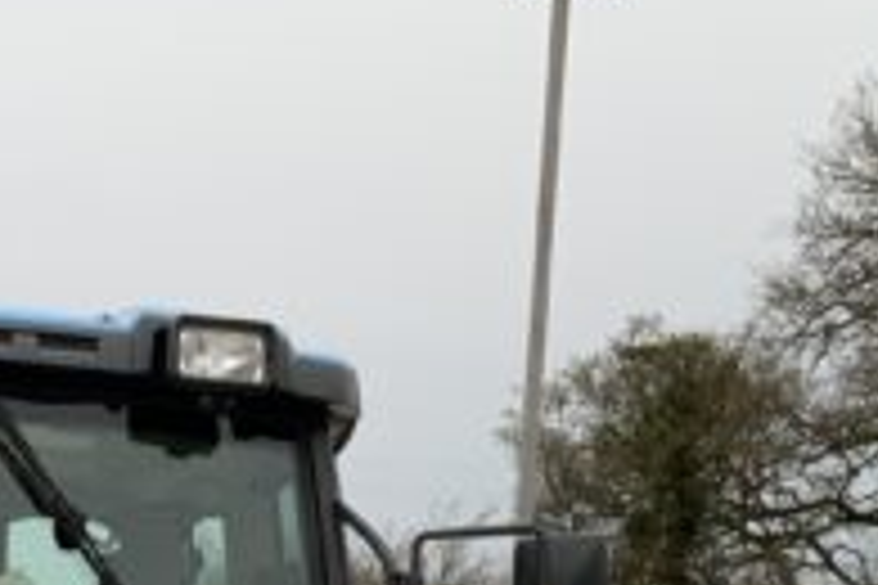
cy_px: 1204
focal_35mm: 116
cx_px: 171
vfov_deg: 10.7
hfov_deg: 17.5
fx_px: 2829
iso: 32
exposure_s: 1/122
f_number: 1.8
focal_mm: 3
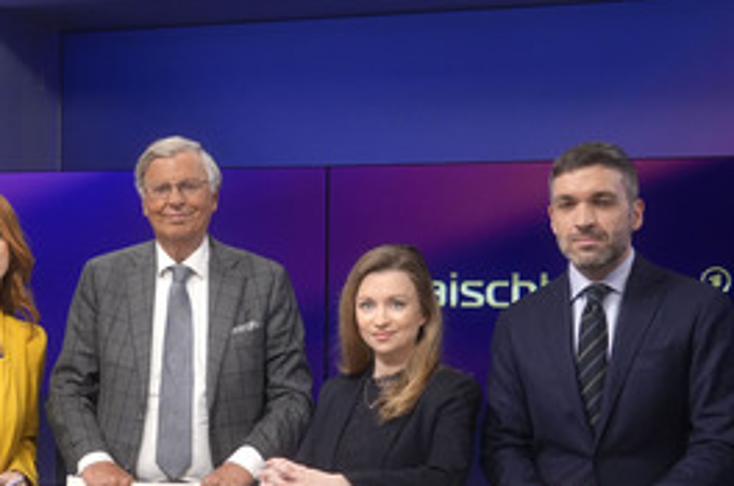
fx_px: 1567
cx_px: 138
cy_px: 300
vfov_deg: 17.6
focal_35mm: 77
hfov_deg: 25.9
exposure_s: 1/250
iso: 640
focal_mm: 30
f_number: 2.2
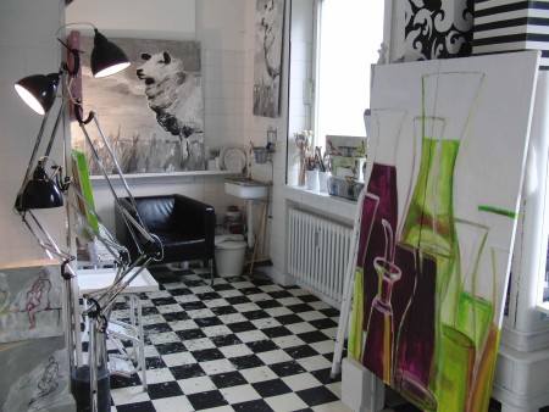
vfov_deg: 38.7
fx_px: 587
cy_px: 206
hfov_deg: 50.1
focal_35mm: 37
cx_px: 274
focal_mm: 6.42
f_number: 3.6
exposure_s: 1/80
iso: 160
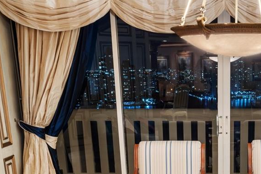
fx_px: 459
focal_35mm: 63
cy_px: 216
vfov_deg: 19.9
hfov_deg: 30.6
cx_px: 224
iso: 250
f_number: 14
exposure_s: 8
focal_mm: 22.5
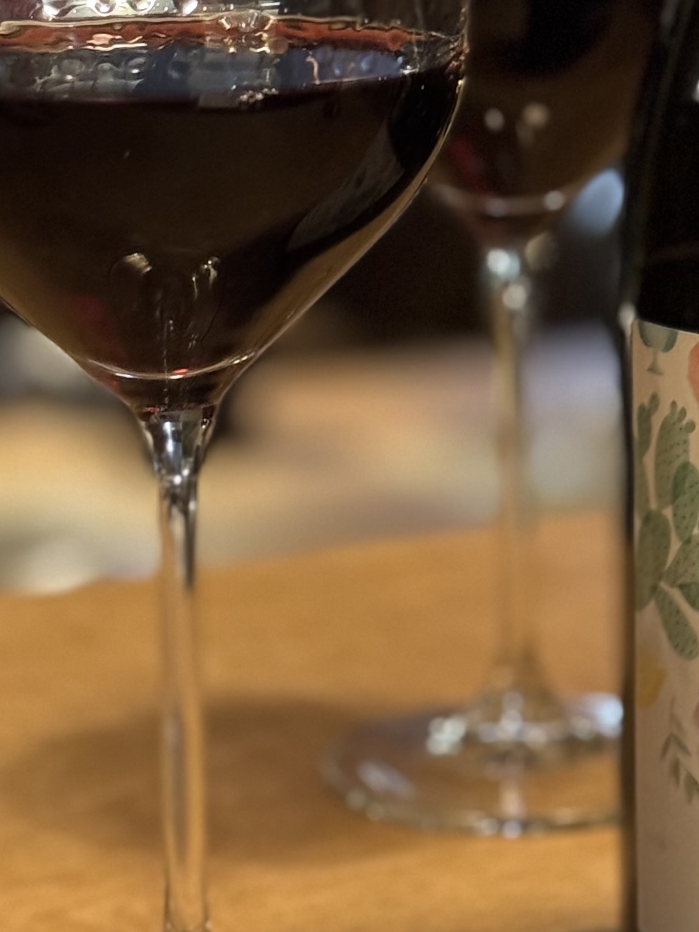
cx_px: 555
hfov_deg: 11.0
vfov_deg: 14.6
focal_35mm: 134
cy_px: 213
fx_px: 3608
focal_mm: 6.76
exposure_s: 1/25
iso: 640
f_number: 1.78
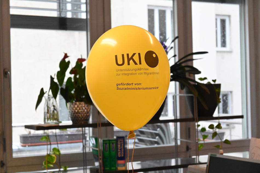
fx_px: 542
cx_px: 130
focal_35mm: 75
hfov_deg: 27.0
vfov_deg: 18.2
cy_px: 86
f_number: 6.3
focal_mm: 50
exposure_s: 1/320
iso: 4000
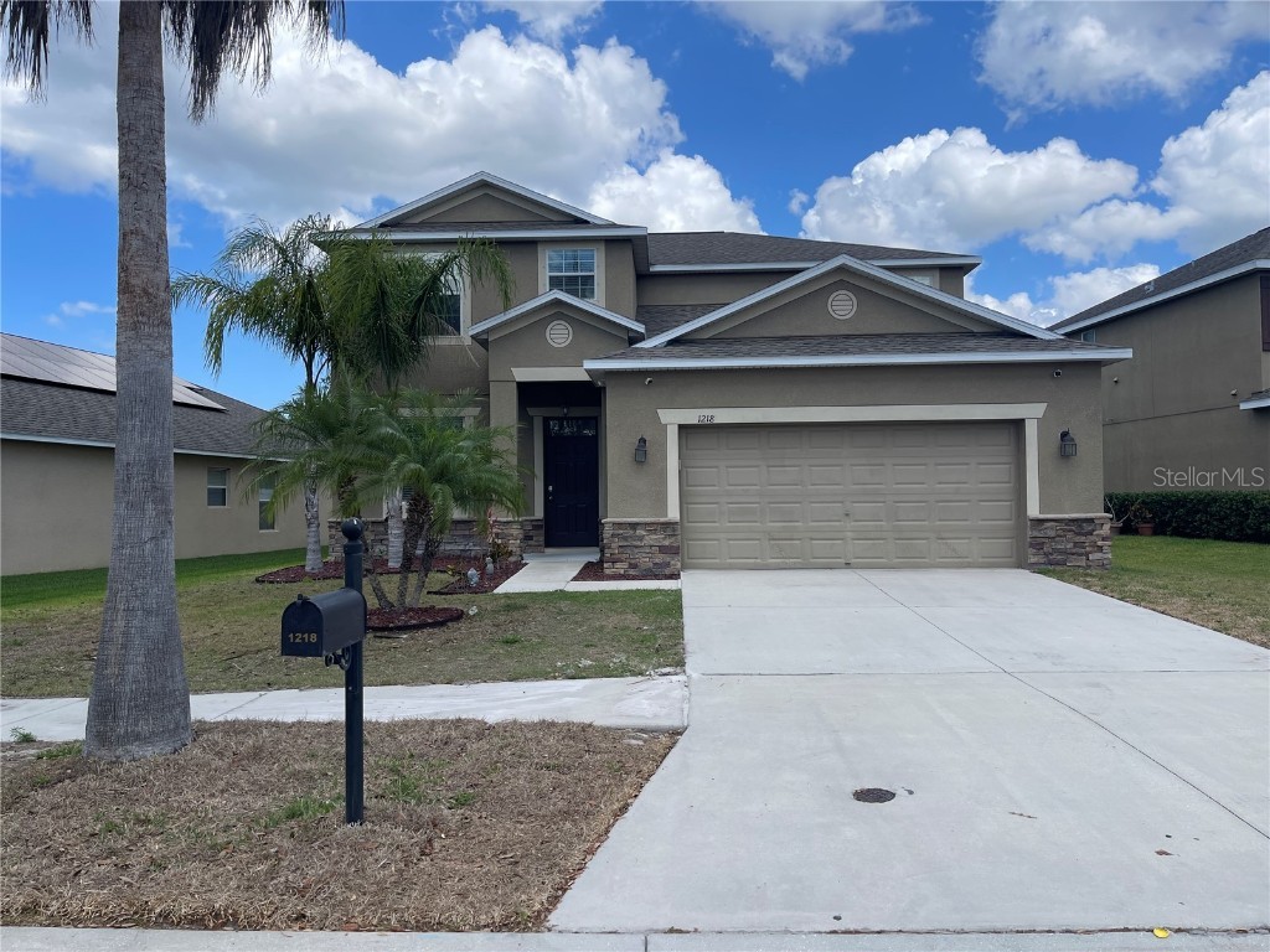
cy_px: 476
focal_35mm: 26
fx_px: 954
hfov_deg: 67.3
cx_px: 635
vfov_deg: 53.1
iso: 50
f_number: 1.6
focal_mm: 5.1
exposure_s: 1/3663
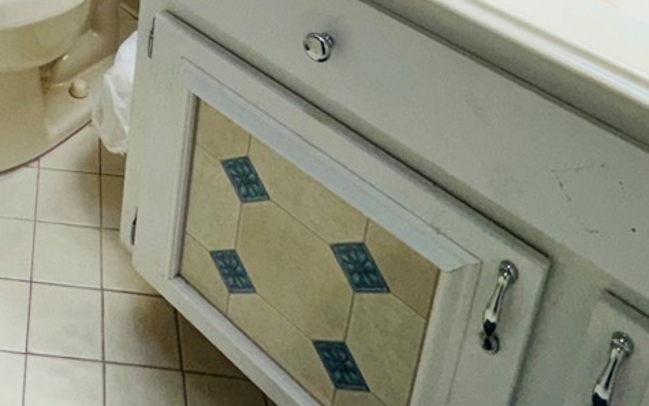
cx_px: -7
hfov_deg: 36.1
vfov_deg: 19.9
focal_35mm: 50
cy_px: -298
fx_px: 884
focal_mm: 2.22
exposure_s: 1/120
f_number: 2.2
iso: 64
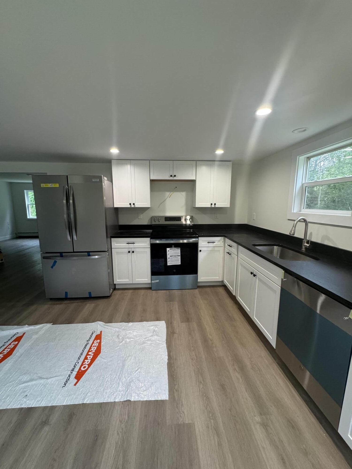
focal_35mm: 14
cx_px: 176
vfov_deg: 102.1
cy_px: 234
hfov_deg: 85.7
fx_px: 190
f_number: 2.2
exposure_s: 1/120
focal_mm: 2.22
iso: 250
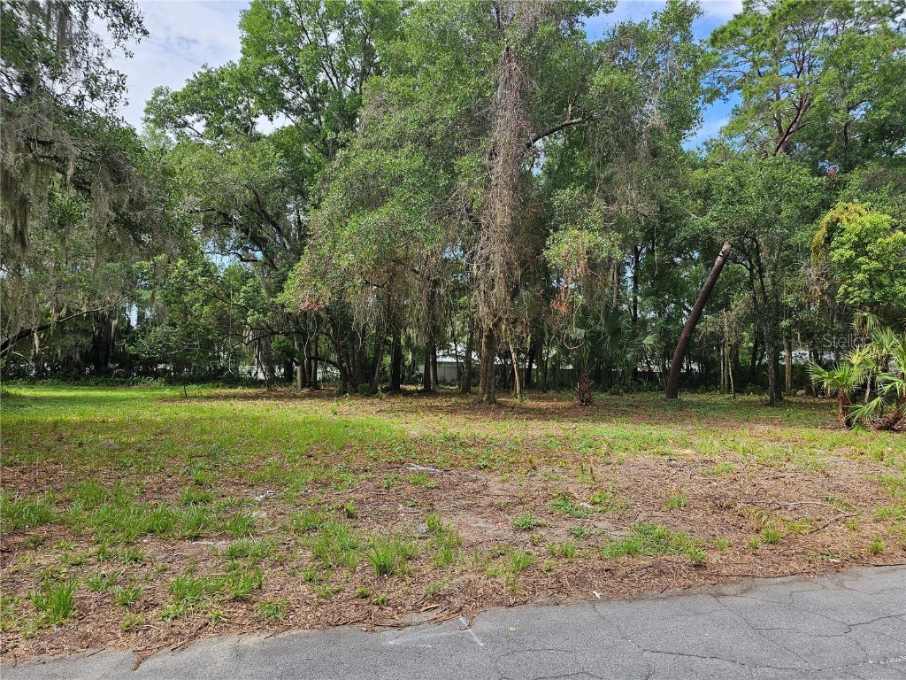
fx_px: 602
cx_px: 453
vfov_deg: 58.9
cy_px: 340
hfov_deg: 73.9
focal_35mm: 23
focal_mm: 6.3
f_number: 1.7
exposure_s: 1/254
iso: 10
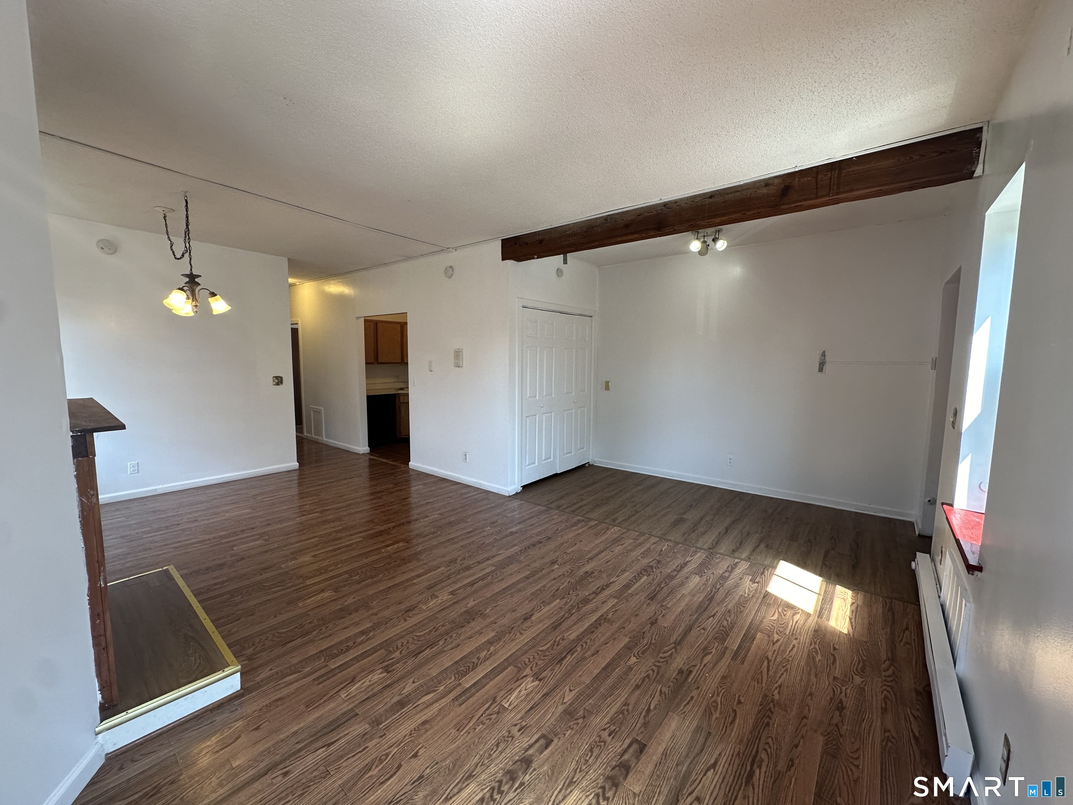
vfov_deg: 85.7
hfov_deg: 102.1
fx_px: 434
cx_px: 536
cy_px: 402
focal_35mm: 14
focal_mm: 2.22
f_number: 2.2
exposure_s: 1/120
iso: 160
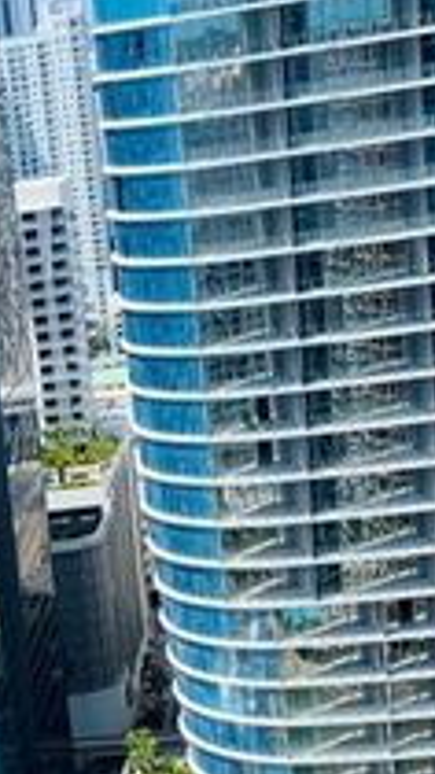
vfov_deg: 22.4
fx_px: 1847
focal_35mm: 90
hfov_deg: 13.0
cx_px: -136
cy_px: 835
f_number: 1.8
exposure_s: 1/2315
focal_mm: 4.25
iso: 32
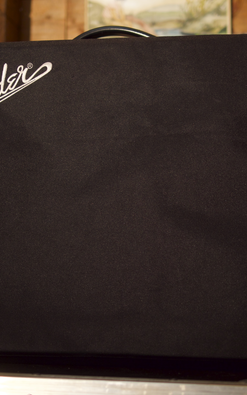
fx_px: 765
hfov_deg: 18.3
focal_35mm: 71
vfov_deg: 29.0
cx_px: 128
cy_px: 197
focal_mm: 25
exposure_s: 1/60
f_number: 1.4
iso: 400
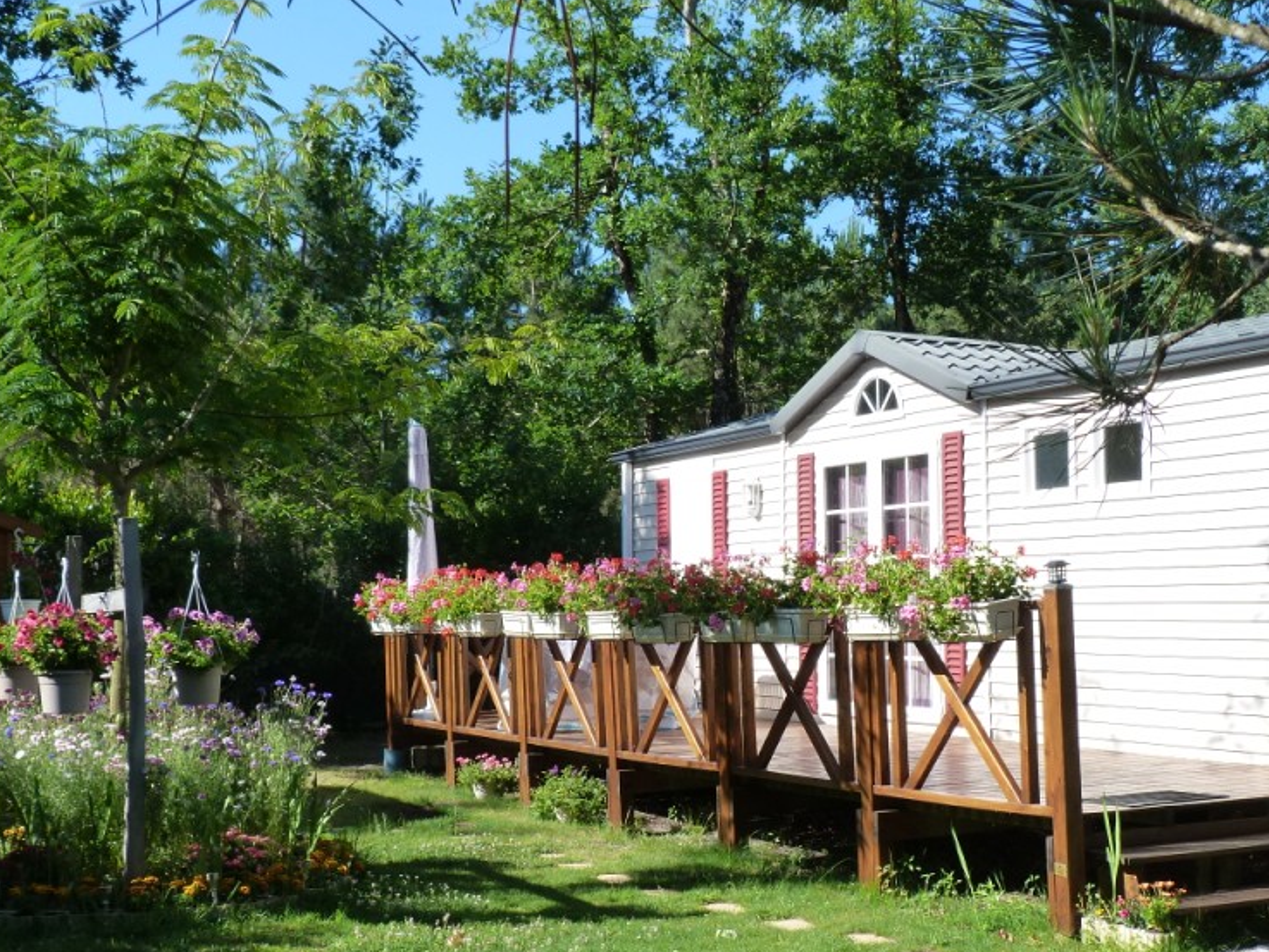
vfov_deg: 29.0
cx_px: 723
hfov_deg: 38.1
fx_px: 1833
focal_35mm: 50
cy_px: 606
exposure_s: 1/200
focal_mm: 6.5
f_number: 5
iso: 125
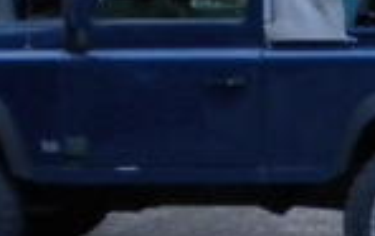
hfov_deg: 11.1
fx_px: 1791
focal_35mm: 175
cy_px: 65
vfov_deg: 7.5
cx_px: 677
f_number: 3.1
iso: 400
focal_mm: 6.3
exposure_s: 1/60.8
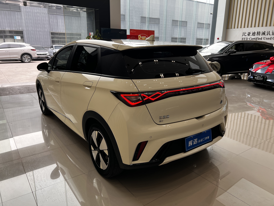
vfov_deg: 53.1
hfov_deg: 67.3
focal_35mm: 26
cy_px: 103
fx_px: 206
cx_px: 137
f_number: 1.5
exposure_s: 1/172
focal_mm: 5.7
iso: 40
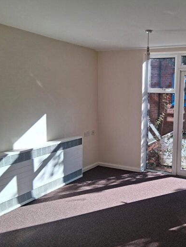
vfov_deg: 52.6
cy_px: 124
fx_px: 251
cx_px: 149
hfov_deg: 39.1
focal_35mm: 35
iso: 25
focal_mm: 3.98
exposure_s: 1/144
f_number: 1.8
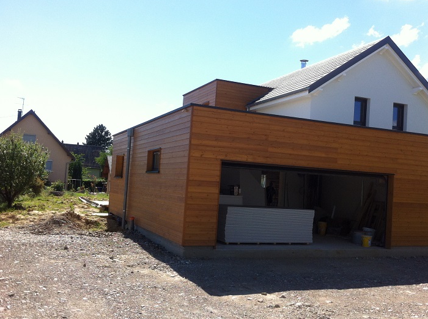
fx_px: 494
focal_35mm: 40
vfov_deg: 35.8
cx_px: 234
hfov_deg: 46.8
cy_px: 159
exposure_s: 1/914
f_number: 2.8
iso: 80
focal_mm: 3.85
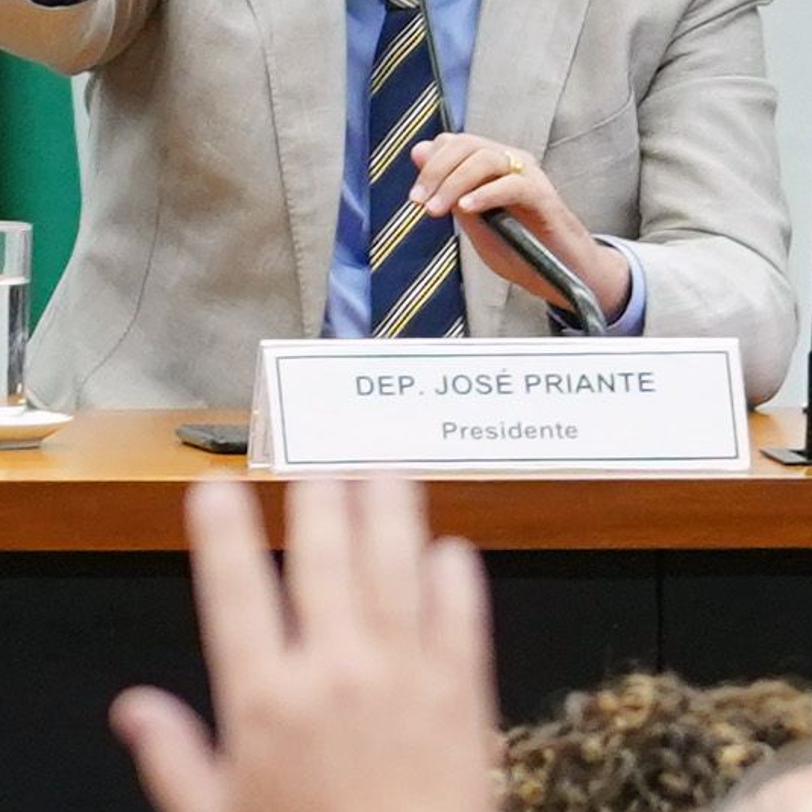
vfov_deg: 1.9
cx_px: 142
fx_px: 24495
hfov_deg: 1.9
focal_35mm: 923
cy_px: 223
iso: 1250
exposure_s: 1/160
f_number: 4
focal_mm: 99
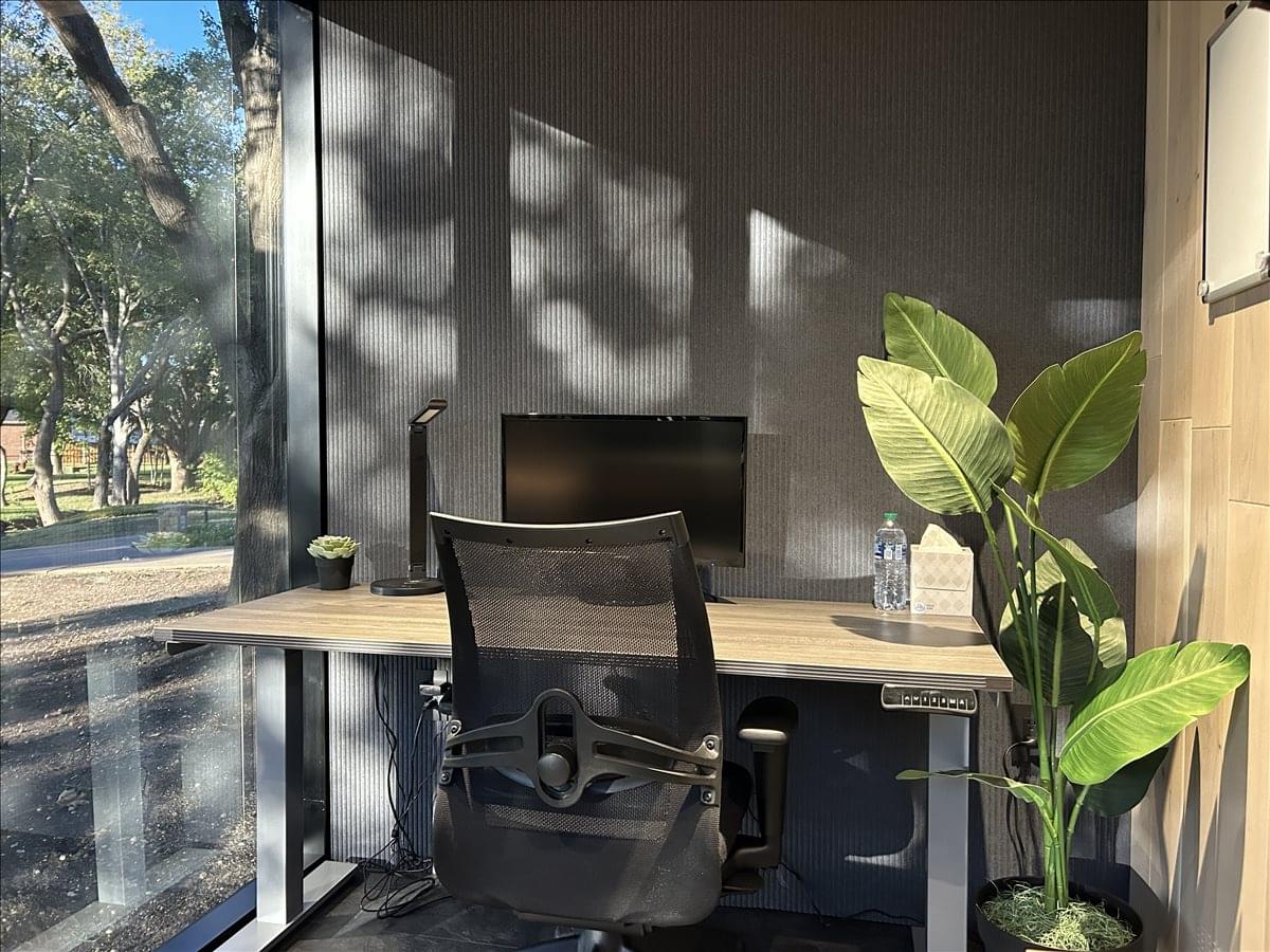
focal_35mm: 26
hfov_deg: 67.3
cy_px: 476
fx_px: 954
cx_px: 635
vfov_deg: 53.1
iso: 500
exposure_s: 1/60
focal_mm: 5.7
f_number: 1.5
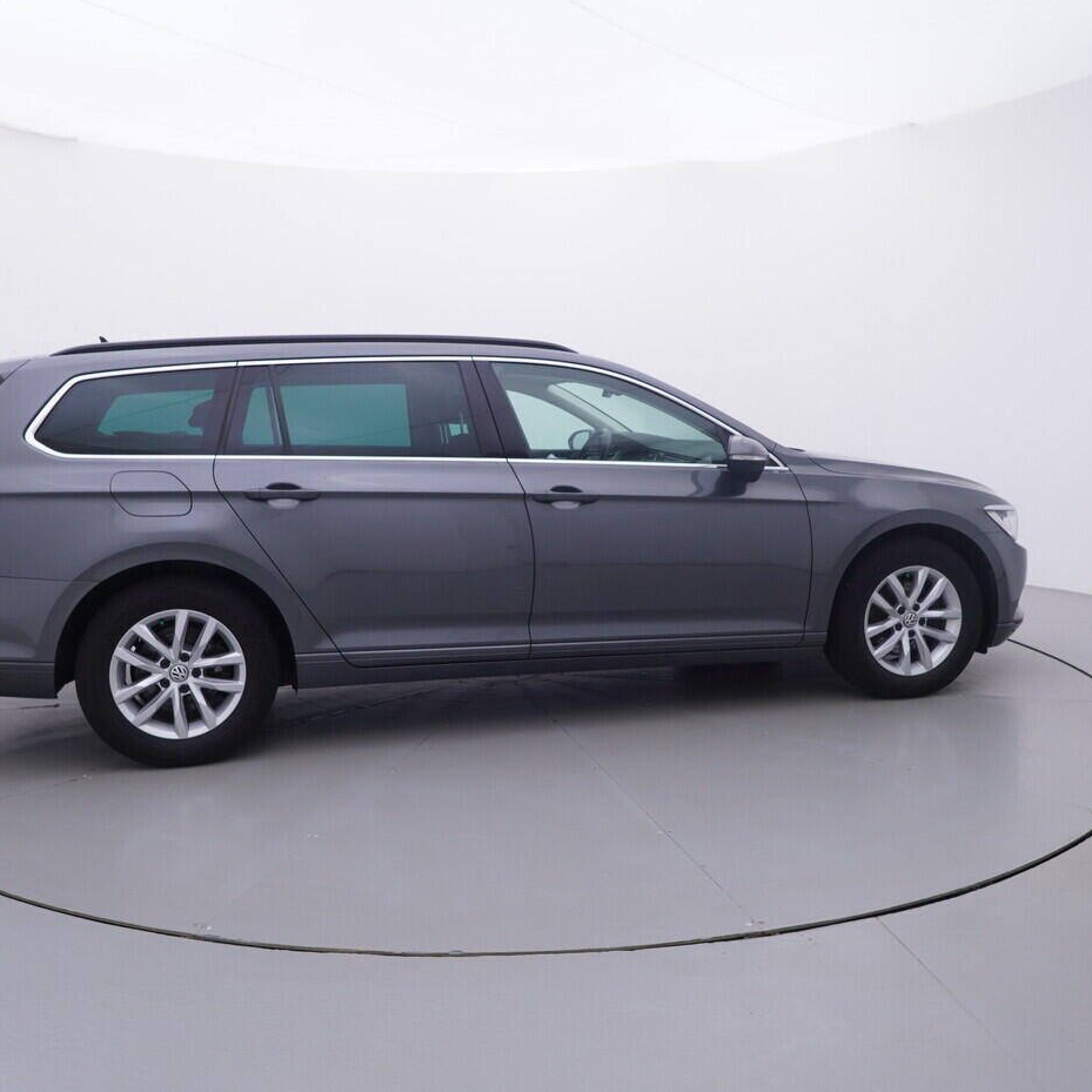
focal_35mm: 30
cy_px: 531
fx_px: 1059
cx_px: 505
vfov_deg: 54.6
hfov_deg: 54.5
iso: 200
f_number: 5
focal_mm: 15
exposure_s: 1/80
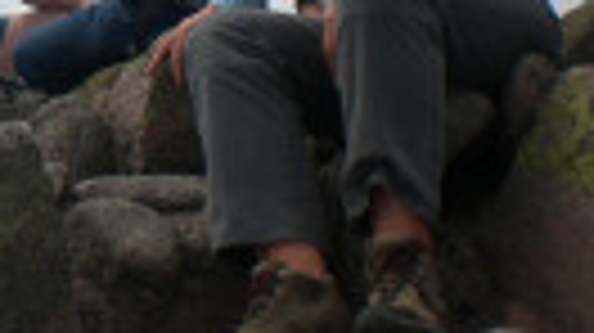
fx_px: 1731
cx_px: -86
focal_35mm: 110
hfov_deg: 18.6
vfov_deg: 10.9
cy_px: 4
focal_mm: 6.3
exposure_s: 1/1000
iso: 50
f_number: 4.4
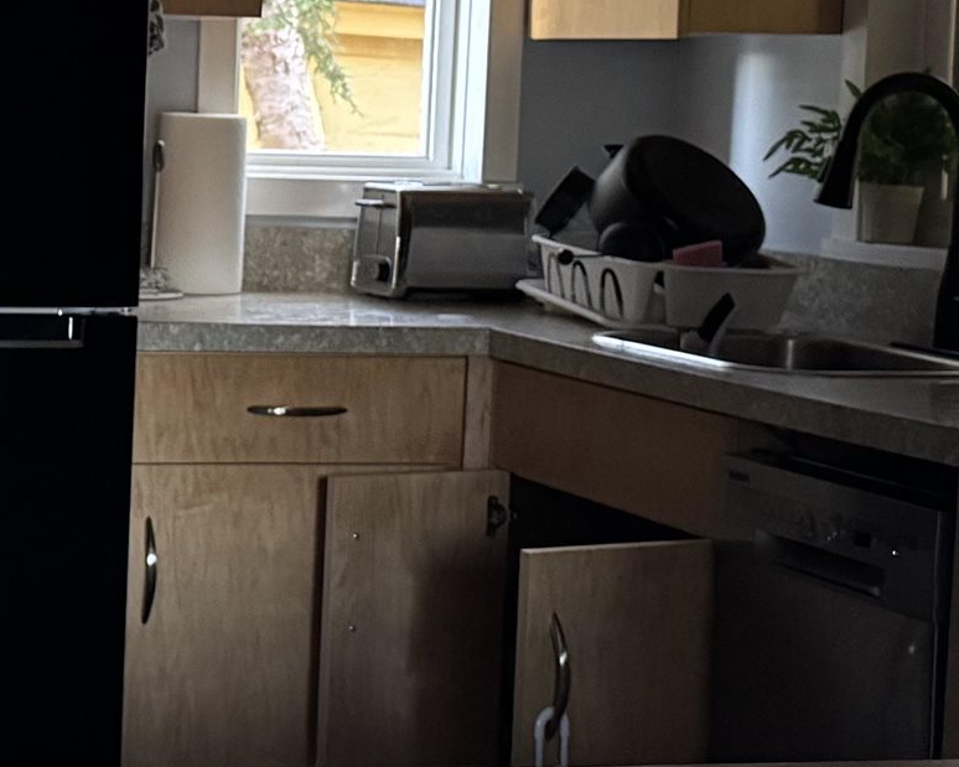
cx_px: 7
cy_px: 292
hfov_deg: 20.0
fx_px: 2639
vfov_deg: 16.5
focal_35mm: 93
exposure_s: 1/60
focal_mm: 6.76
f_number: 1.78
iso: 800
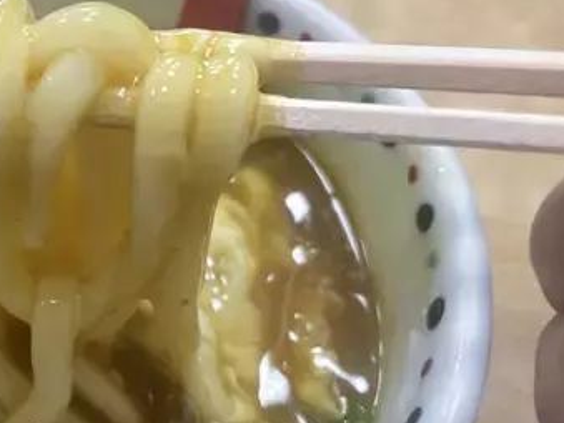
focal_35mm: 46
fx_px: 749
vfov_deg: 31.5
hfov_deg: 39.1
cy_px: 228
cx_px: 88
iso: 250
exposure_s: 1/60
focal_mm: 4.2
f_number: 1.6
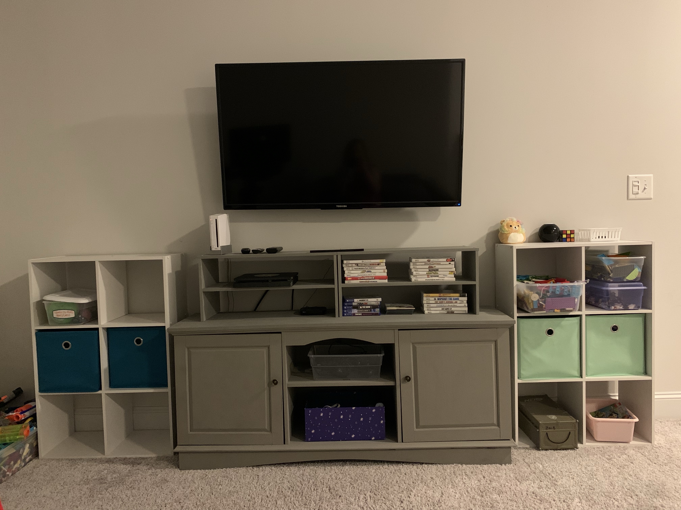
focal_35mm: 26
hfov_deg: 67.3
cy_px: 255
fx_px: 511
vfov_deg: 53.1
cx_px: 340
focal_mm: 4.25
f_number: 1.8
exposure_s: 1/20
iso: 640
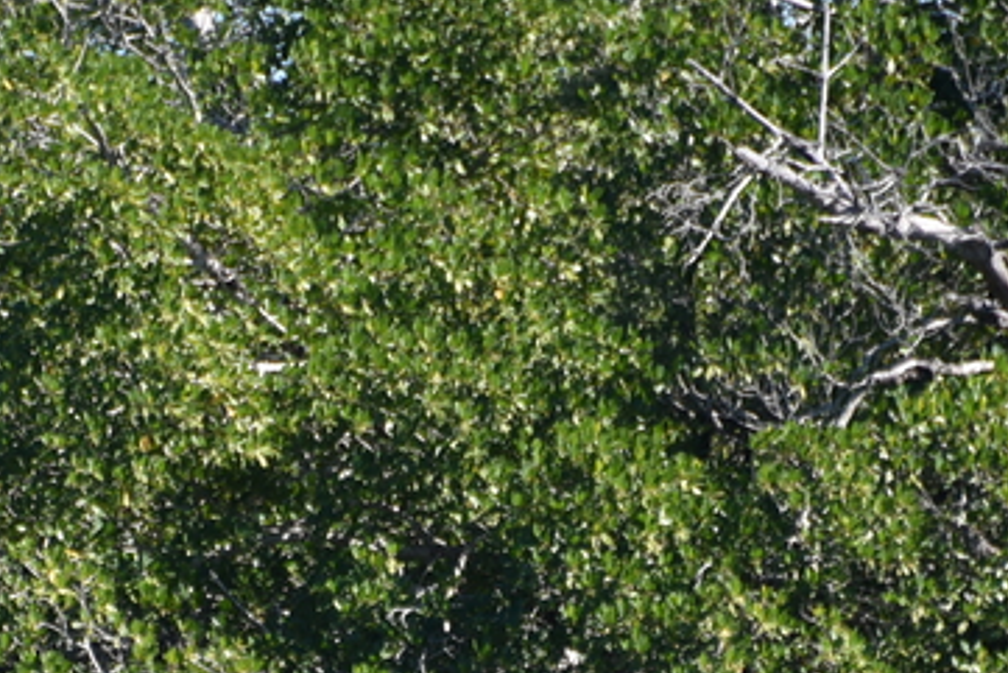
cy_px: 690
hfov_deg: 1.9
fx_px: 29802
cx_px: 243
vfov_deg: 1.3
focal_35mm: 1064
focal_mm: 300
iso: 220
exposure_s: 1/640
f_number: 5.6
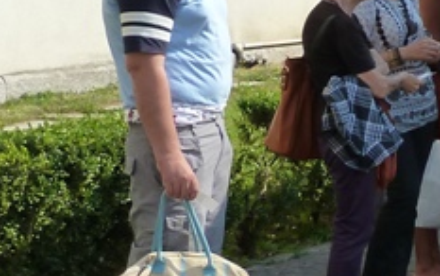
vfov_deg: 7.6
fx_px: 2064
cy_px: -91
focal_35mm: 172
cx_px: 835
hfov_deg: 11.2
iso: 125
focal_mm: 6.1
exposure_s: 1/400
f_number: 4
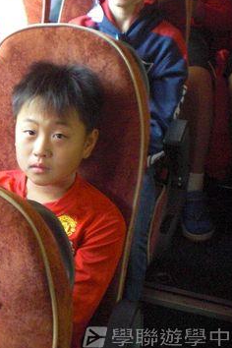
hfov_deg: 19.4
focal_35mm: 67
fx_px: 648
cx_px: -30
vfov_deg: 30.0
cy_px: 144
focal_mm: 6.3
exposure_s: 1/50
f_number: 3.1
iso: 800
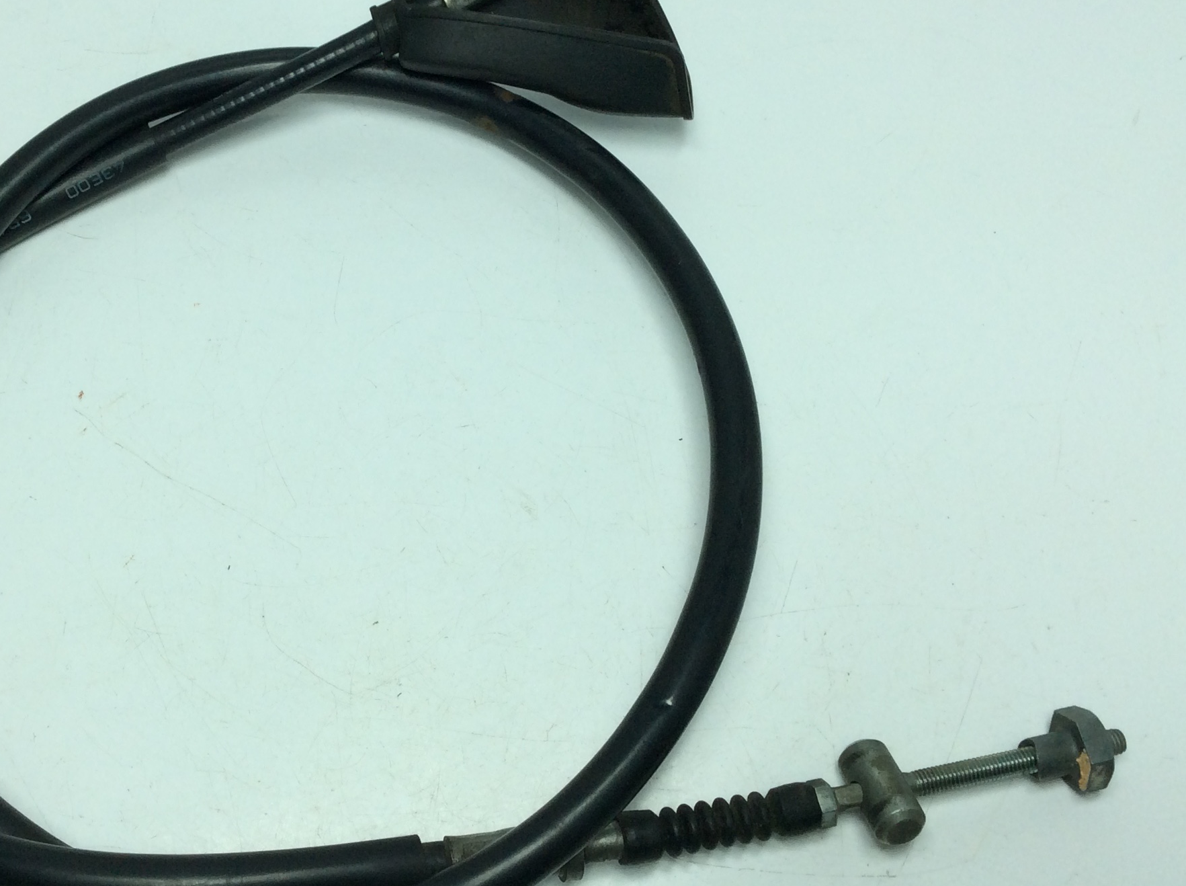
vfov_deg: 30.8
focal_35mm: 47
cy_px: 411
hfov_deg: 40.1
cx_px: 409
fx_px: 1608
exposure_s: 1/555
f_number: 2.4
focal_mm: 3.3
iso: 32
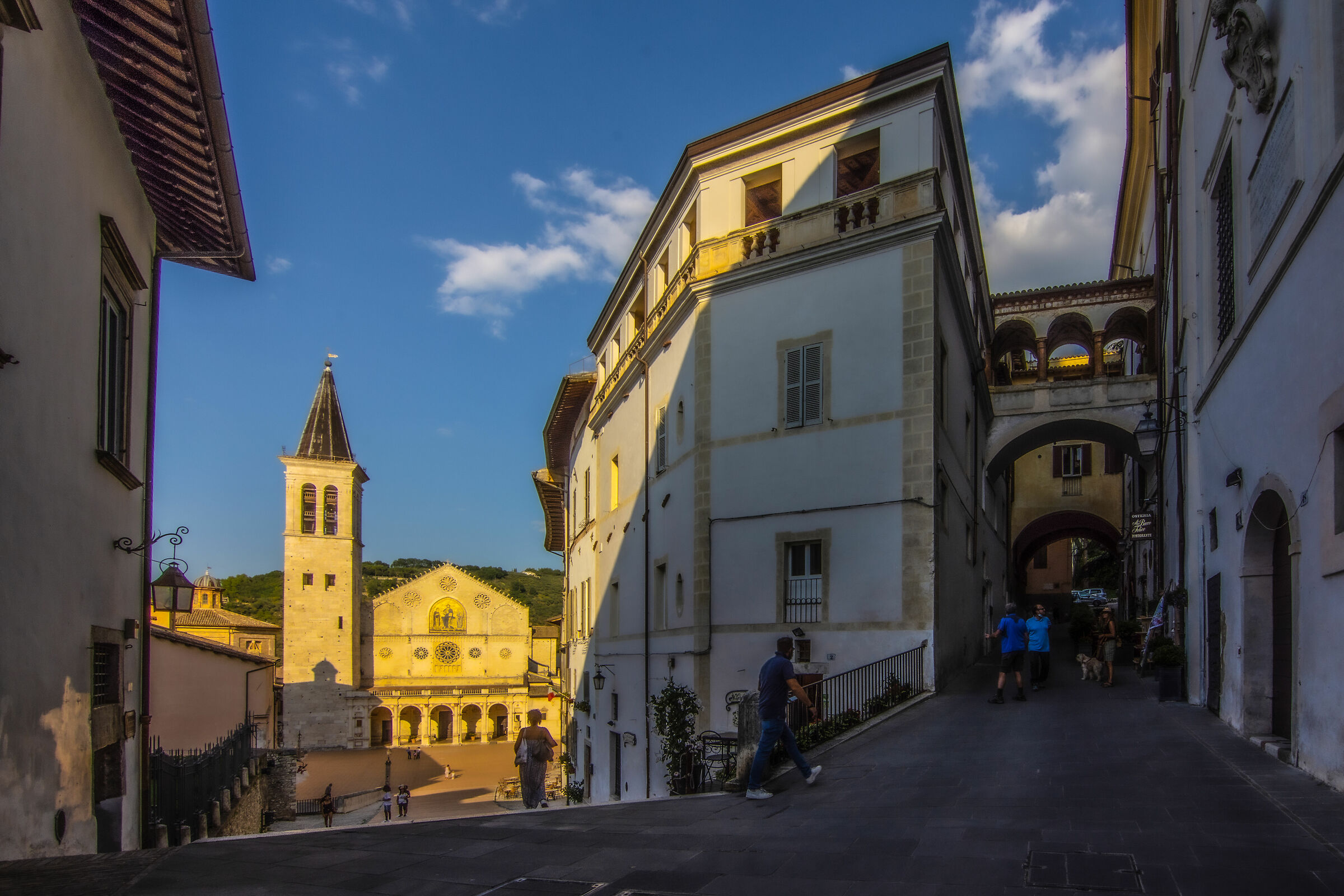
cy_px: 448
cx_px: 672
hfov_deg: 95.0
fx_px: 616
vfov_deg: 72.1
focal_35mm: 16
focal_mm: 11
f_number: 13
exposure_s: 1/125
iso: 100
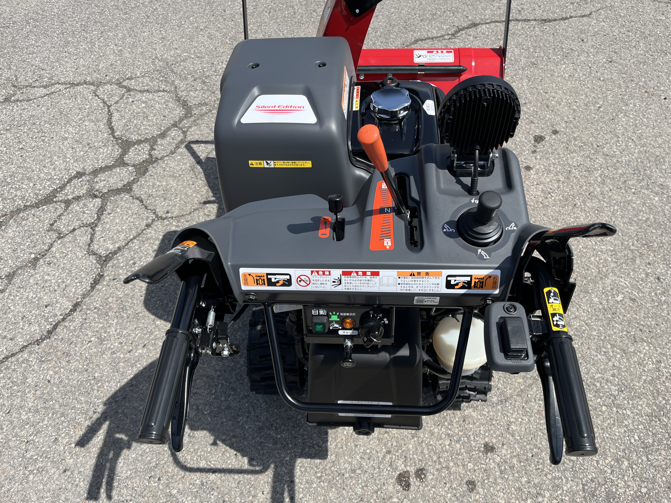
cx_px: 336
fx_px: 504
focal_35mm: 26
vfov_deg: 53.1
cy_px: 252
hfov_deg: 67.3
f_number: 1.6
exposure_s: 1/2967
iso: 50
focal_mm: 5.1
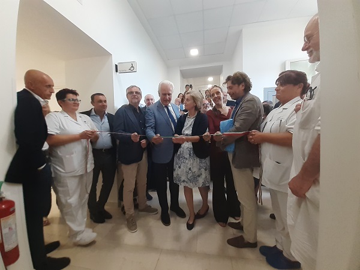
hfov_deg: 106.2
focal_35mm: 13
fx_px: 135
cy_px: 135
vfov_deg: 89.9
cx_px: 180
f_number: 2.2
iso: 100
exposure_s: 1/50
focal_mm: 1.13
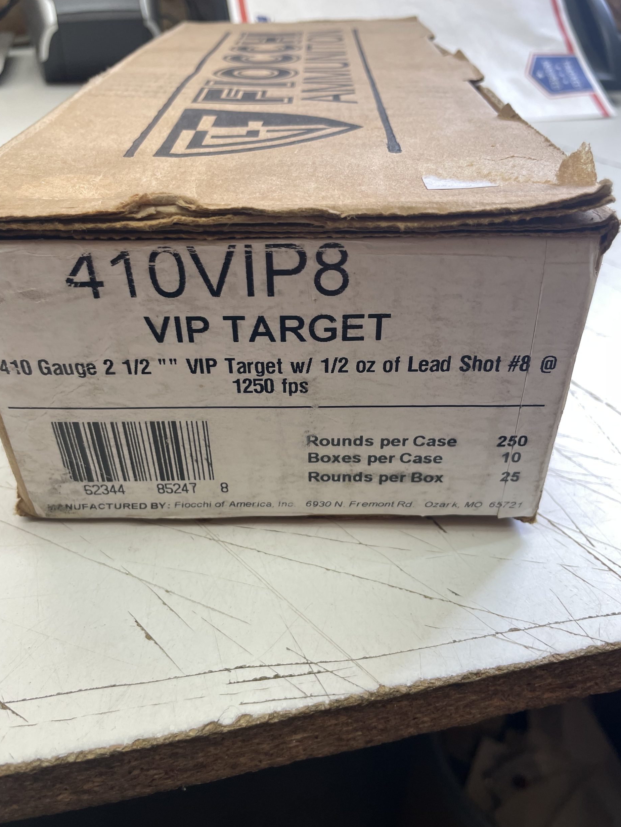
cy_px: 417
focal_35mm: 27
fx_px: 646
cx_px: 303
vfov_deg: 65.3
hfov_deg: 51.4
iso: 64
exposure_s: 1/120
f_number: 1.6
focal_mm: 4.2
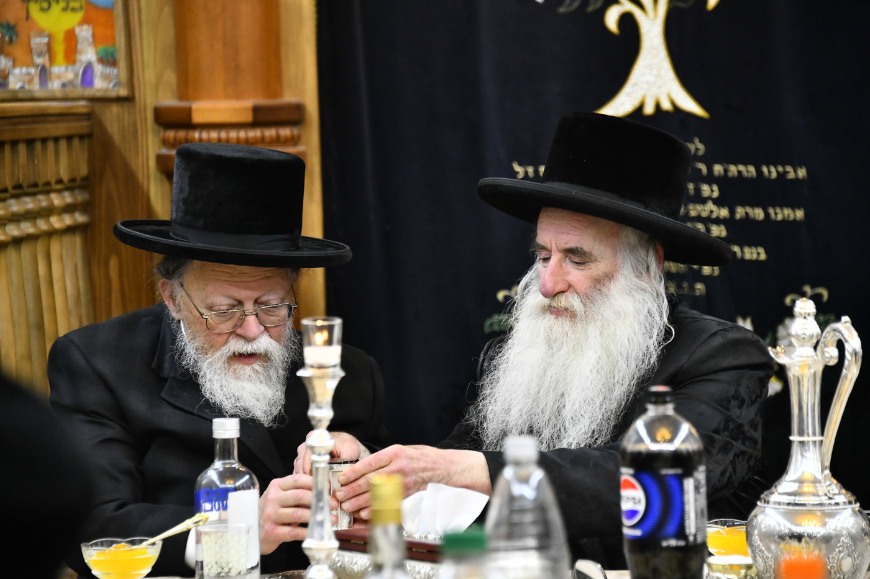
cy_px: 290
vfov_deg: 7.2
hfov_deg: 10.8
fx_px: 4591
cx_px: 435
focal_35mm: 190
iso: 2000
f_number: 5.6
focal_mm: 190
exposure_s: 1/125
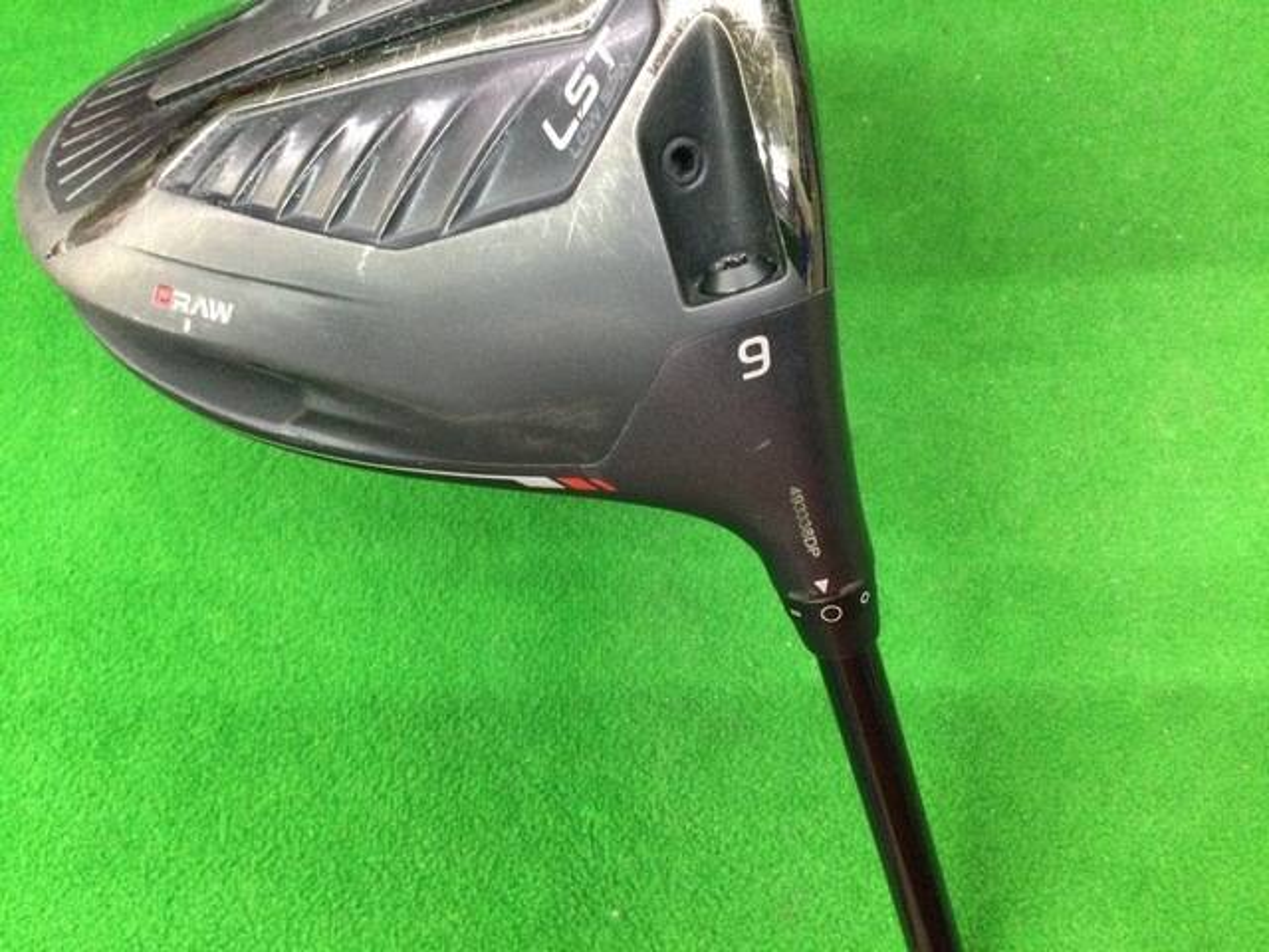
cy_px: 476
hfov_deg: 58.4
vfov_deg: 45.4
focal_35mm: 31
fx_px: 1136
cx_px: 634
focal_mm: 3.3
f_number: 2.4
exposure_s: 1/30
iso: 200
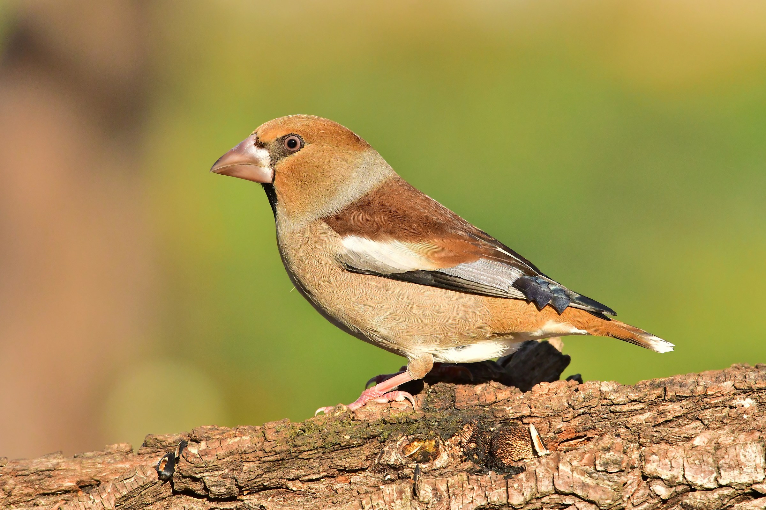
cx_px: 383
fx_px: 15957
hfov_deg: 2.7
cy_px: 255
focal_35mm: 750
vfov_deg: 1.8
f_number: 9
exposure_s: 1/2500
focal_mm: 500
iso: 800
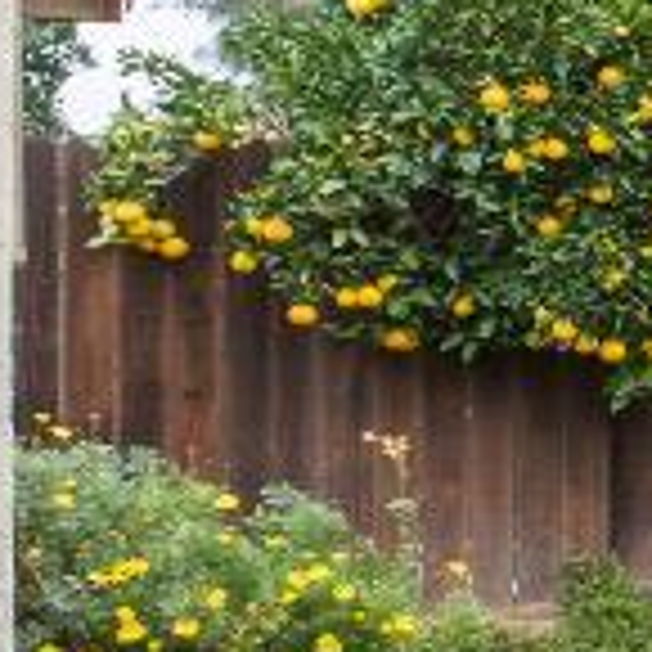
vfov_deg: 13.2
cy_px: 405
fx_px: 2813
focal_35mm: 132
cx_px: 2801
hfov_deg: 7.5
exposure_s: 1/25
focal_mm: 10
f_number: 5
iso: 160
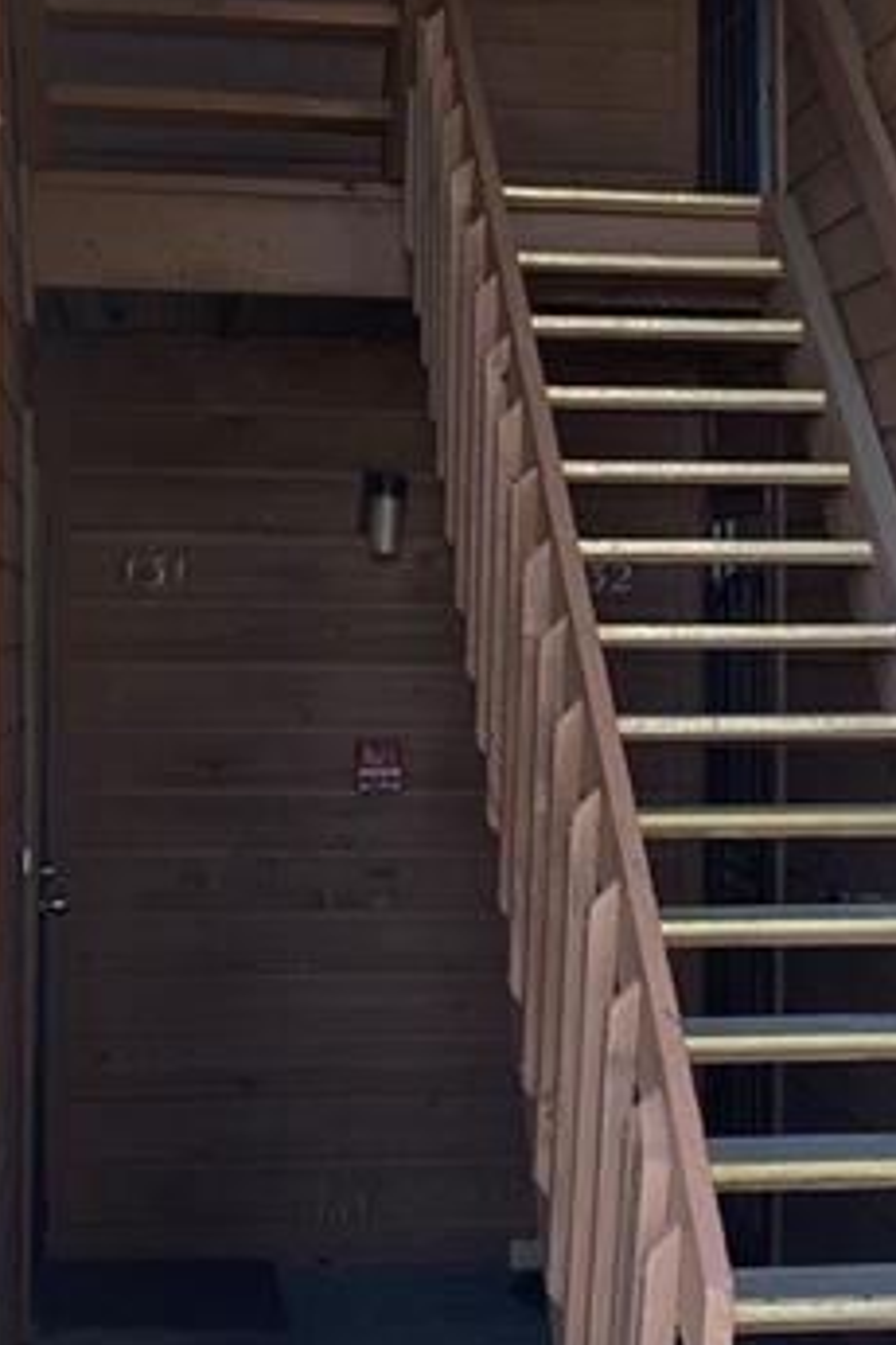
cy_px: 702
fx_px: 3509
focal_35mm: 94
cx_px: 670
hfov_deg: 14.5
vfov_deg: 21.7
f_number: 1.8
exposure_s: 1/123
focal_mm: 4.25
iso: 32
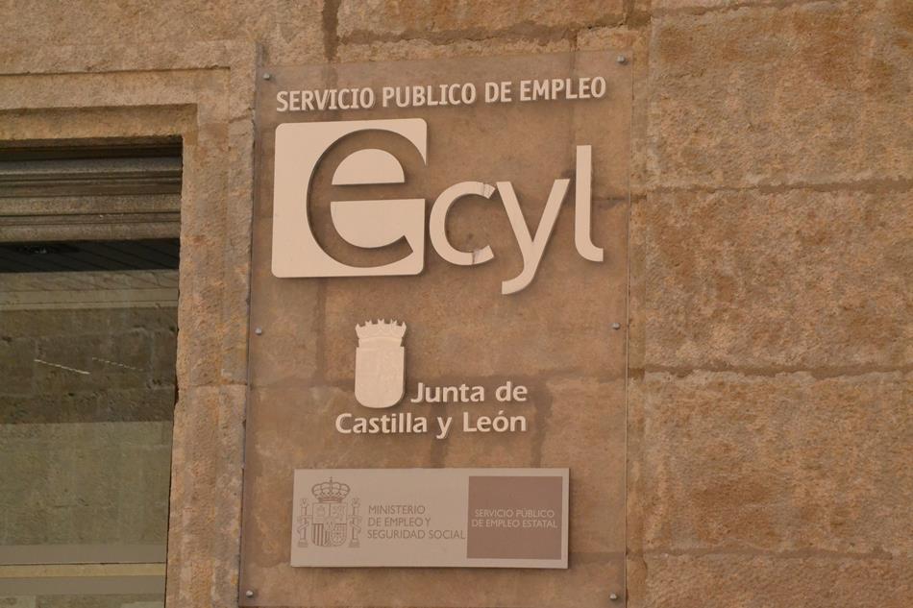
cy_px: 304
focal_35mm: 120
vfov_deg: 11.4
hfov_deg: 17.1
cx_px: 456
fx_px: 3043
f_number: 11
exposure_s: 1/2000
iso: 3200
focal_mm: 80
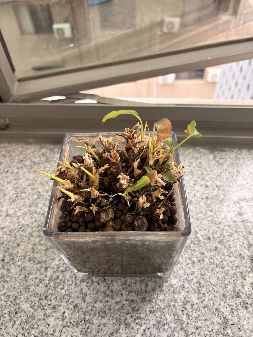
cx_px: 126
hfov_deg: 53.1
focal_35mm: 26
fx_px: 253
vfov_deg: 67.3
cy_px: 168
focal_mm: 5.96
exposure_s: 1/60
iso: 125
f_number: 1.6
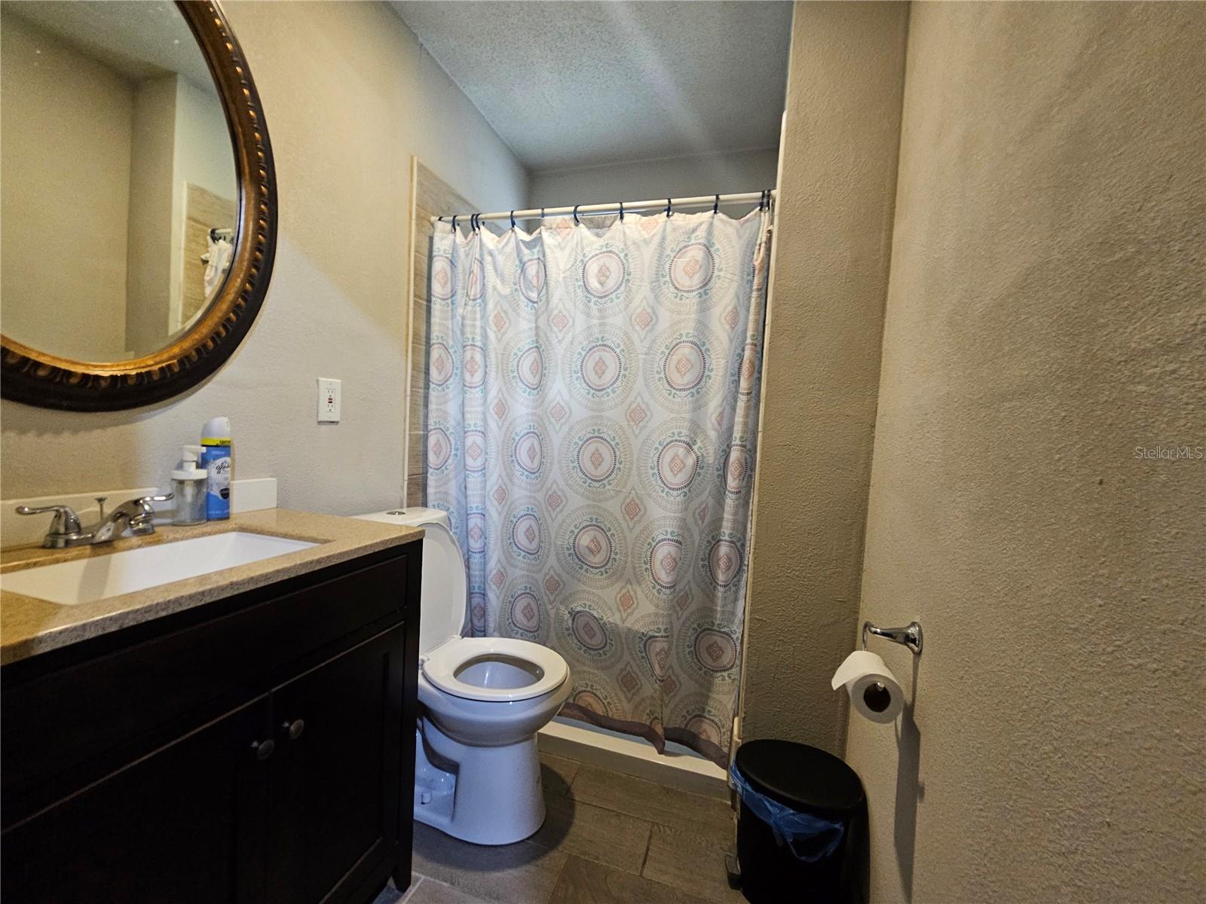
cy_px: 452
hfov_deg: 106.2
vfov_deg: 89.9
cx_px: 603
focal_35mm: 13
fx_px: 453
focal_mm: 2.2
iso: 400
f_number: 2.2
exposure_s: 1/30
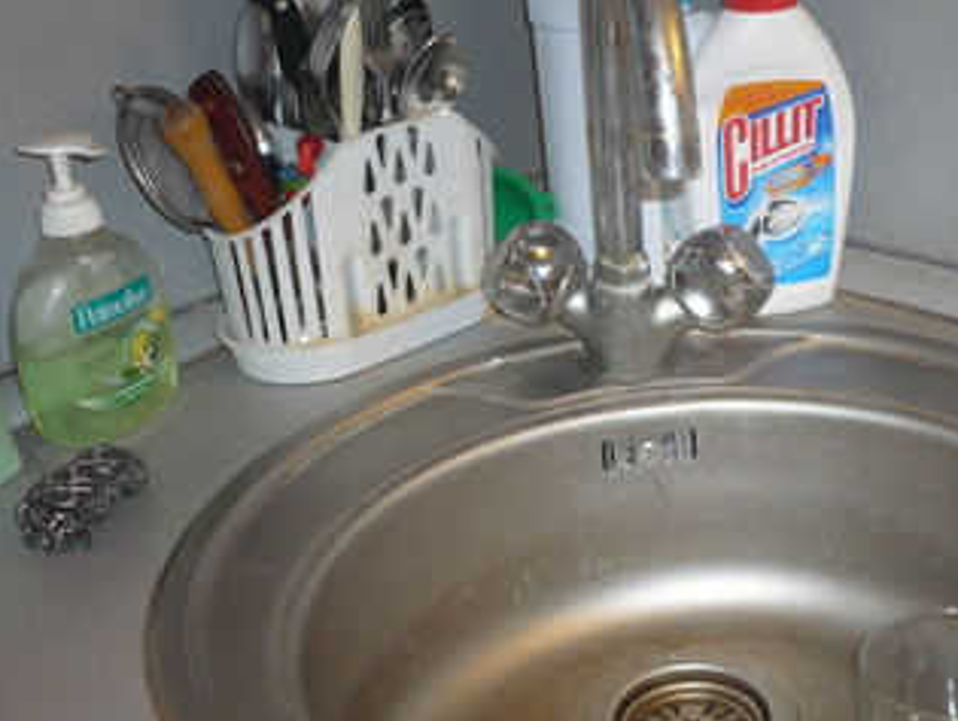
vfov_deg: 29.2
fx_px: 1385
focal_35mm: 50
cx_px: 654
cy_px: 365
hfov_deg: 37.6
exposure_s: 1/30
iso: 100
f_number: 2.8
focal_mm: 5.8
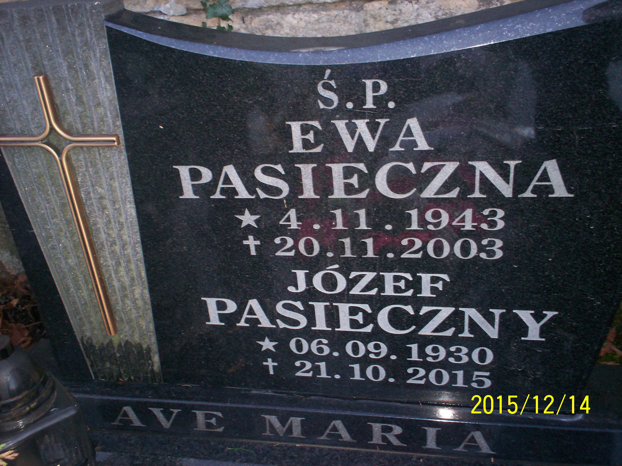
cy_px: 233
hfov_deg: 51.4
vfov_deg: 39.7
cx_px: 311
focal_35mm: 36
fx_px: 647
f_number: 4.5
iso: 140
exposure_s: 1/60
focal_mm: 6
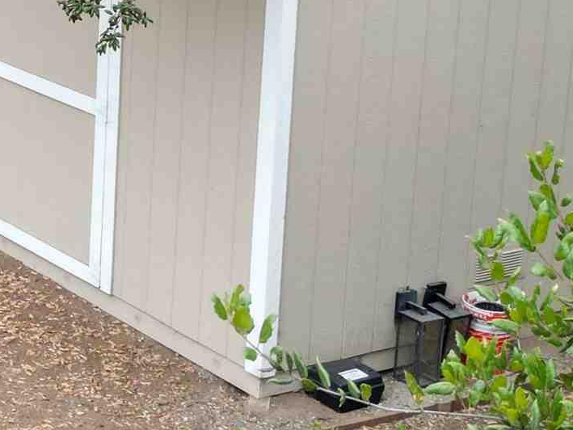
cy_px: -48
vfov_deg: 13.9
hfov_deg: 16.9
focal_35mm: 104
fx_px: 1722
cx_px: -313
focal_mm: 6.72
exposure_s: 1/500
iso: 130
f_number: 1.7
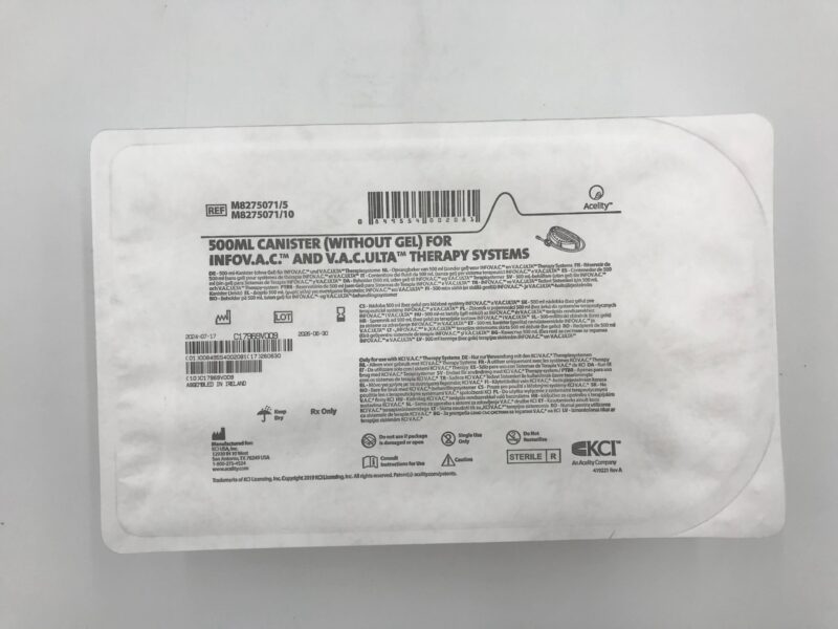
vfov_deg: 49.7
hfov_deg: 63.4
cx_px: 419
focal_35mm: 28
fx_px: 678
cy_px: 314
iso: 20
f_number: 1.8
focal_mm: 3.99
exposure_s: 1/288
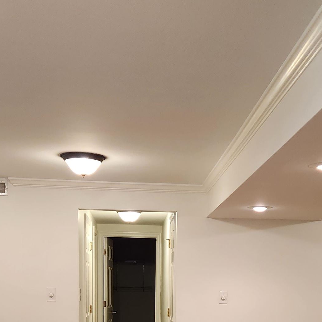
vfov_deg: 27.0
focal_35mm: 60
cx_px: 209
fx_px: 631
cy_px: 324
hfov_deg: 28.5
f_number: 1.8
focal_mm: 5.4
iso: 250
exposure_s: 1/120
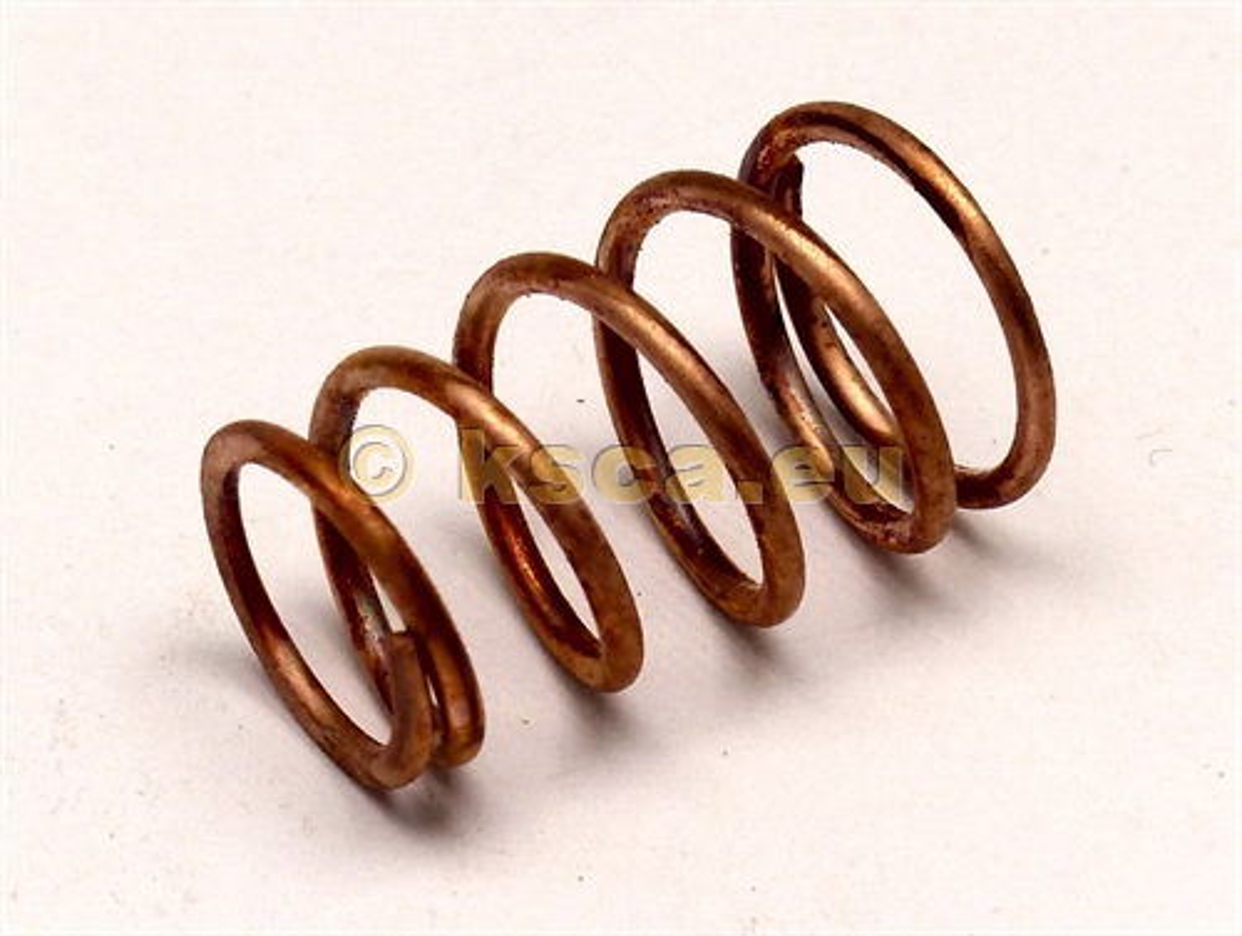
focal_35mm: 47
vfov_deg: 31.0
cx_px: 621
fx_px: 1690
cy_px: 468
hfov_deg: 40.4
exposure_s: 1/800
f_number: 4
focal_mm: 8.4
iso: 200
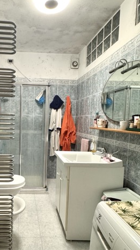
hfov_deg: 50.4
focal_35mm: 21
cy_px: 131
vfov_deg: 83.8
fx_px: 139
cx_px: 29
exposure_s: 1/50
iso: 400
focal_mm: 2.22
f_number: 2.2
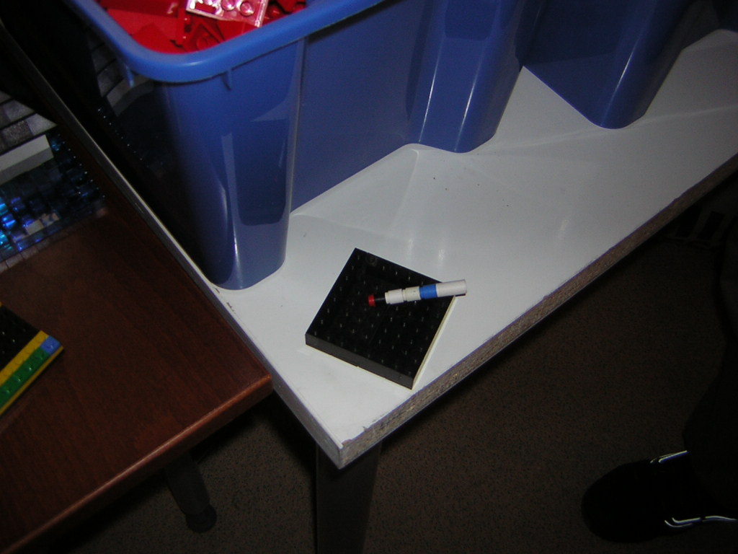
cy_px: 277
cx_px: 369
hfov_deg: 51.4
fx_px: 768
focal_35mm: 36
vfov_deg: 39.7
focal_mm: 4.7
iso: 50
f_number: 2.6
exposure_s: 1/60.1
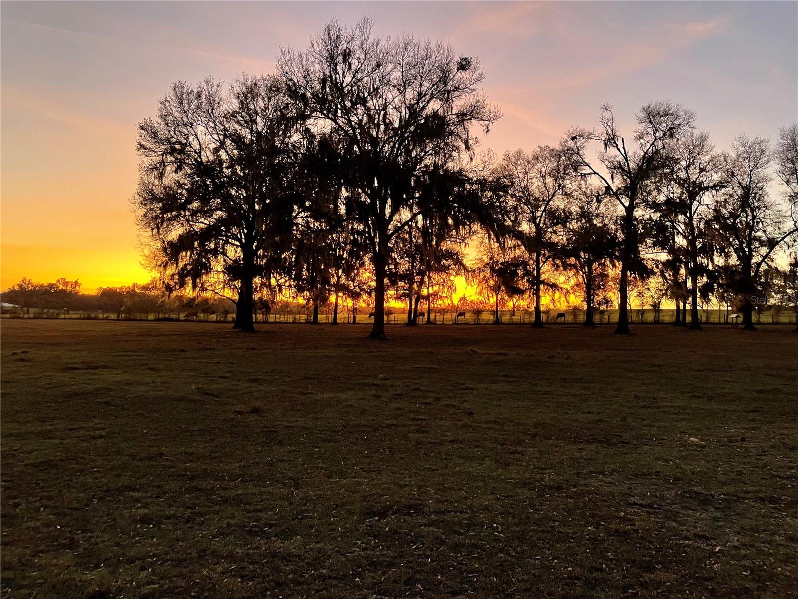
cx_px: 399
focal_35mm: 26
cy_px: 300
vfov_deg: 53.1
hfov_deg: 67.3
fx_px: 599
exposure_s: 1/48
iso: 500
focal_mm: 4.2
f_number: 1.6
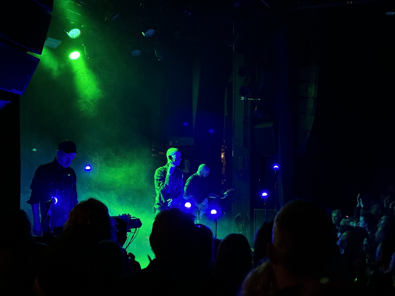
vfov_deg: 30.3
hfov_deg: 39.7
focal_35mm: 48
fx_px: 548
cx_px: 198
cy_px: 148
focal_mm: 6.86
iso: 500
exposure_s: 1/35
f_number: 1.78
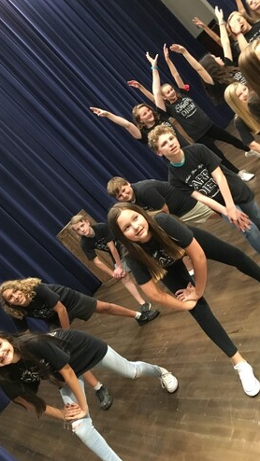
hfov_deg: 36.5
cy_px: 232
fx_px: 392
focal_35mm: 32
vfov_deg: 61.0
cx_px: 103
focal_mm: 4.15
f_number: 2.2
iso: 320
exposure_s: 1/15
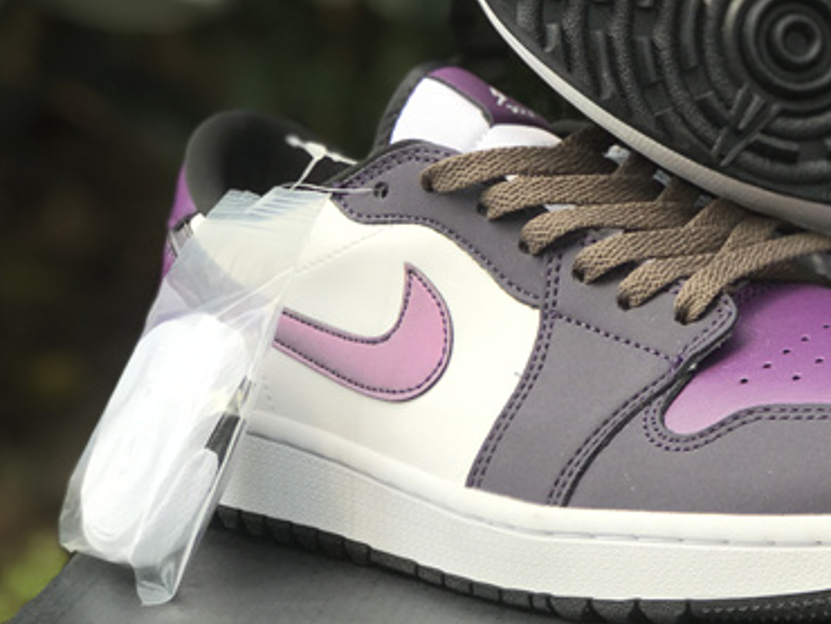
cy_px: 127
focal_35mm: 114
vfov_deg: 12.9
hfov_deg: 17.0
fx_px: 2738
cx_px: 764
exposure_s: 1/336
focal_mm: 6.6
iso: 20
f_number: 2.8
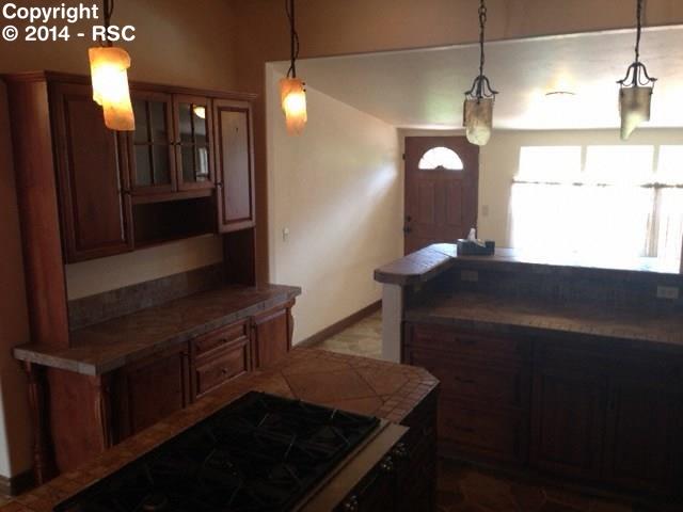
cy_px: 256
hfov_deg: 55.4
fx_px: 651
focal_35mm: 33
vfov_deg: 42.9
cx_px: 342
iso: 64
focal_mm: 4.13
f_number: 2.4
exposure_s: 1/20
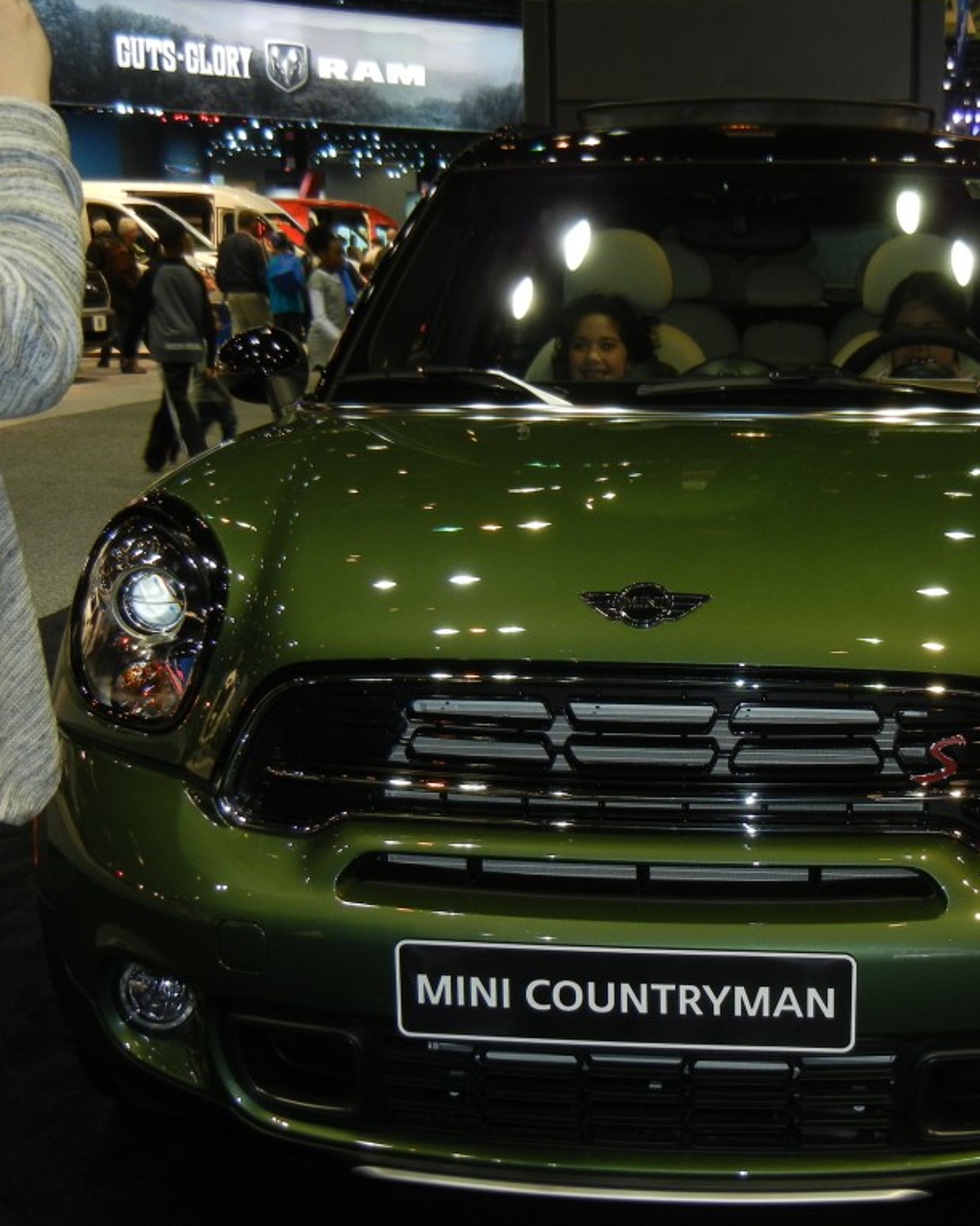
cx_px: 728
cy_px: 611
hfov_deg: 29.2
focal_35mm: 51
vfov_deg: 36.7
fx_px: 1849
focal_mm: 7.1
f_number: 3.7
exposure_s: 1/30
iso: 200
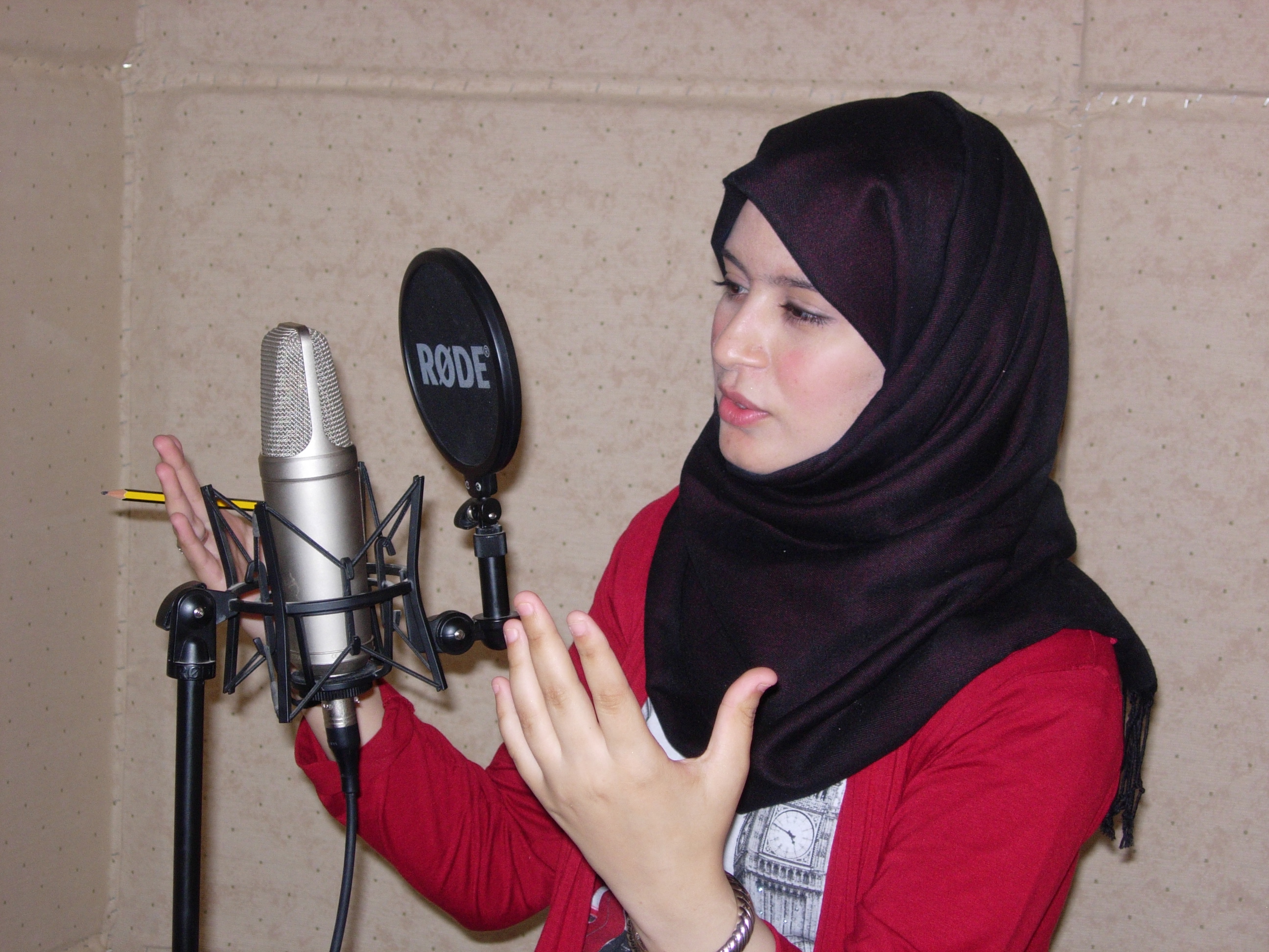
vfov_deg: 20.4
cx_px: 634
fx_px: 2639
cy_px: 476
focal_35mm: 72
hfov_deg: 27.0
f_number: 3.7
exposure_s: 1/64
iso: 79
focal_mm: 14.9
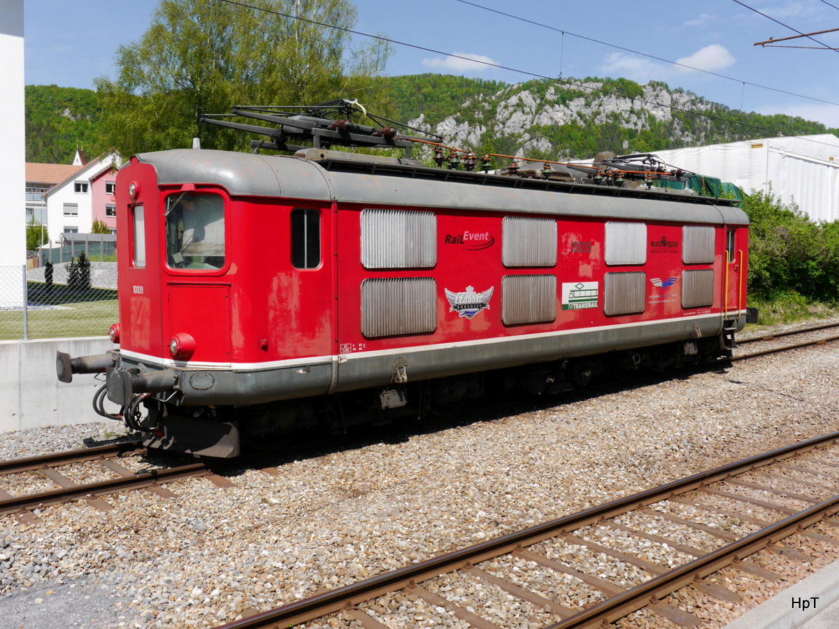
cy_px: 314
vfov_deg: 44.2
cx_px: 420
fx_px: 776
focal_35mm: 32
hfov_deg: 56.8
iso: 160
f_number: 8
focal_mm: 16
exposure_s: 1/400
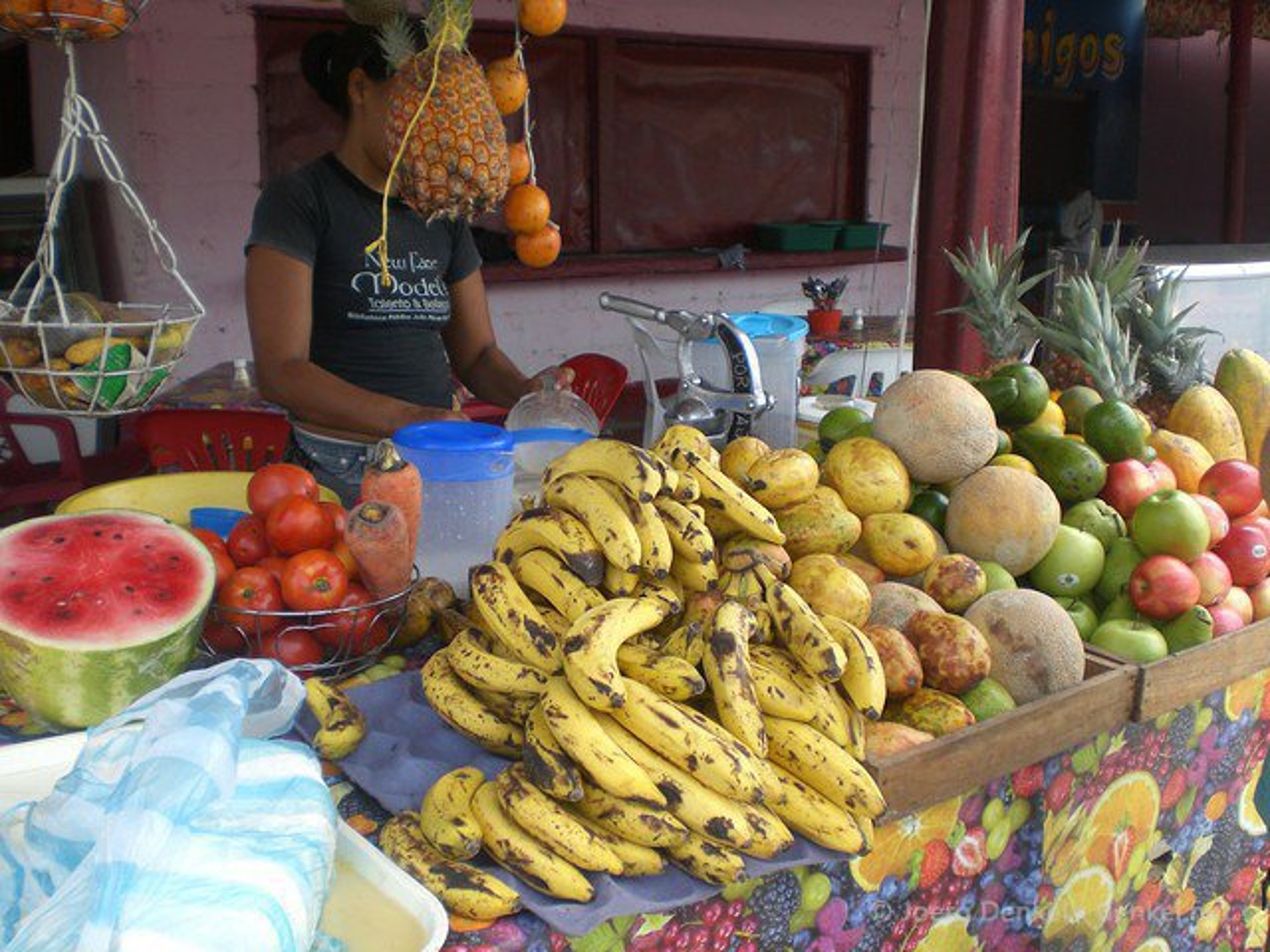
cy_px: 476
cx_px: 635
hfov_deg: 49.0
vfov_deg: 37.7
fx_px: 1394
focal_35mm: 38
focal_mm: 6.3
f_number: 3.1
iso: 50
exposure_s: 1/250
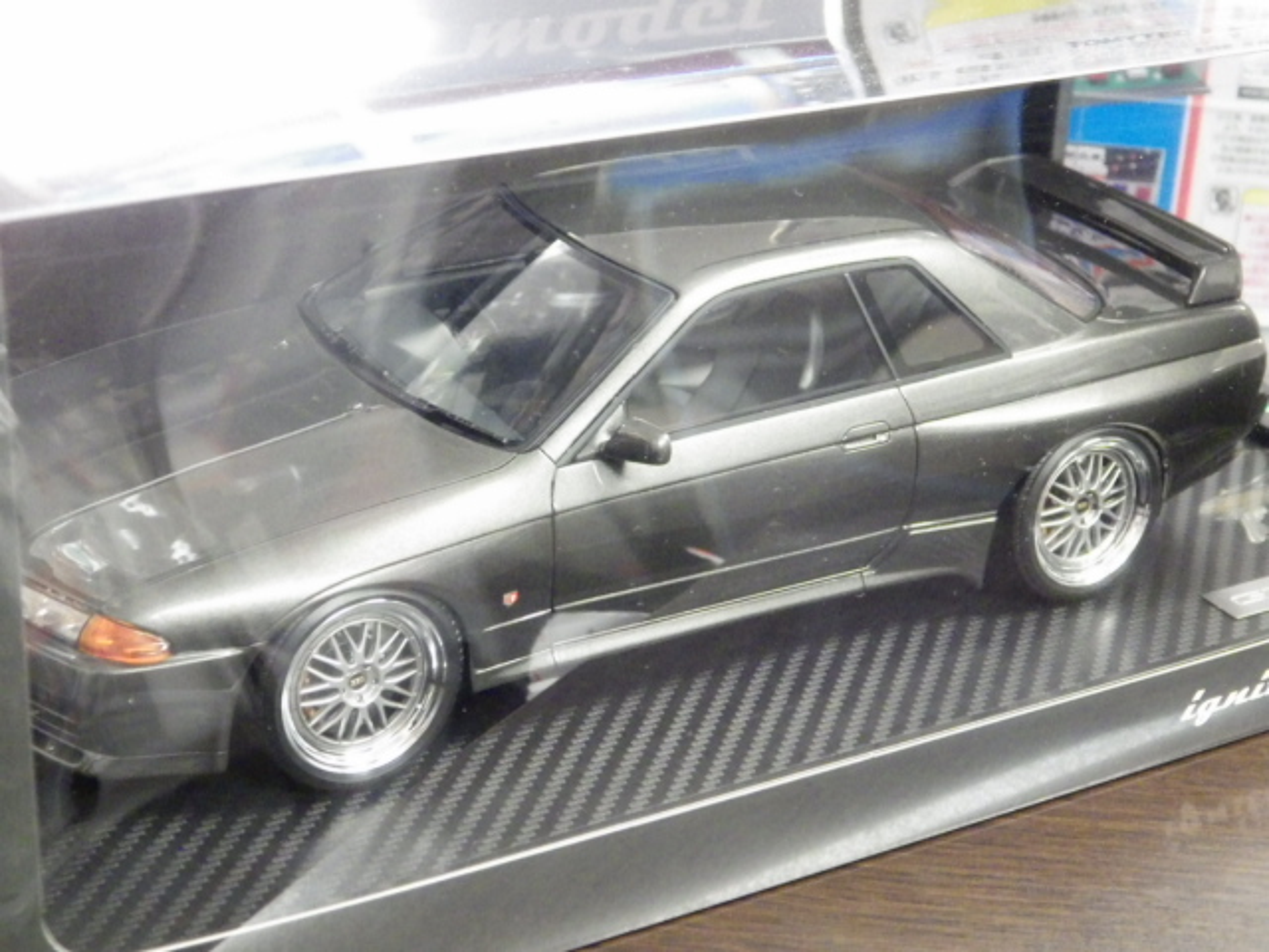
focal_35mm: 71
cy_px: 476
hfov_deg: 27.4
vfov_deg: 20.7
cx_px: 634
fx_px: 2603
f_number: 4.2
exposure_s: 1/20
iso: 1600
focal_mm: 12.8
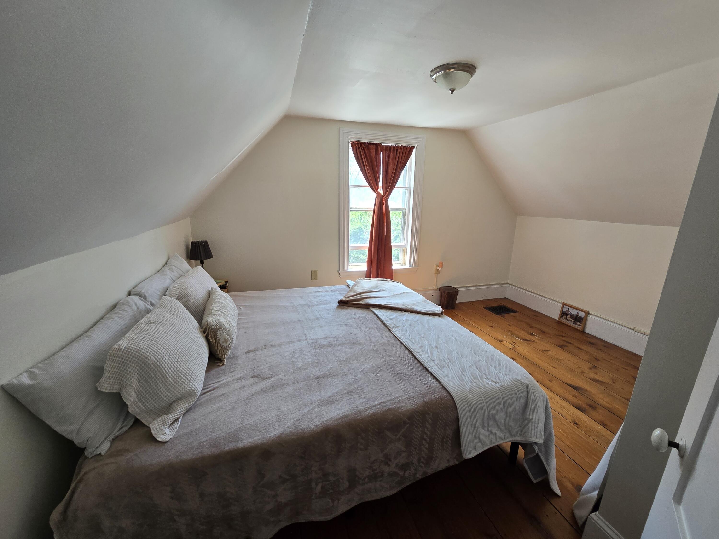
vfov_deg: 89.9
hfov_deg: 106.2
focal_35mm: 13
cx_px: 360
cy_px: 270
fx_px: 270
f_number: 2.2
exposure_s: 1/60
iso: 80
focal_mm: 2.2
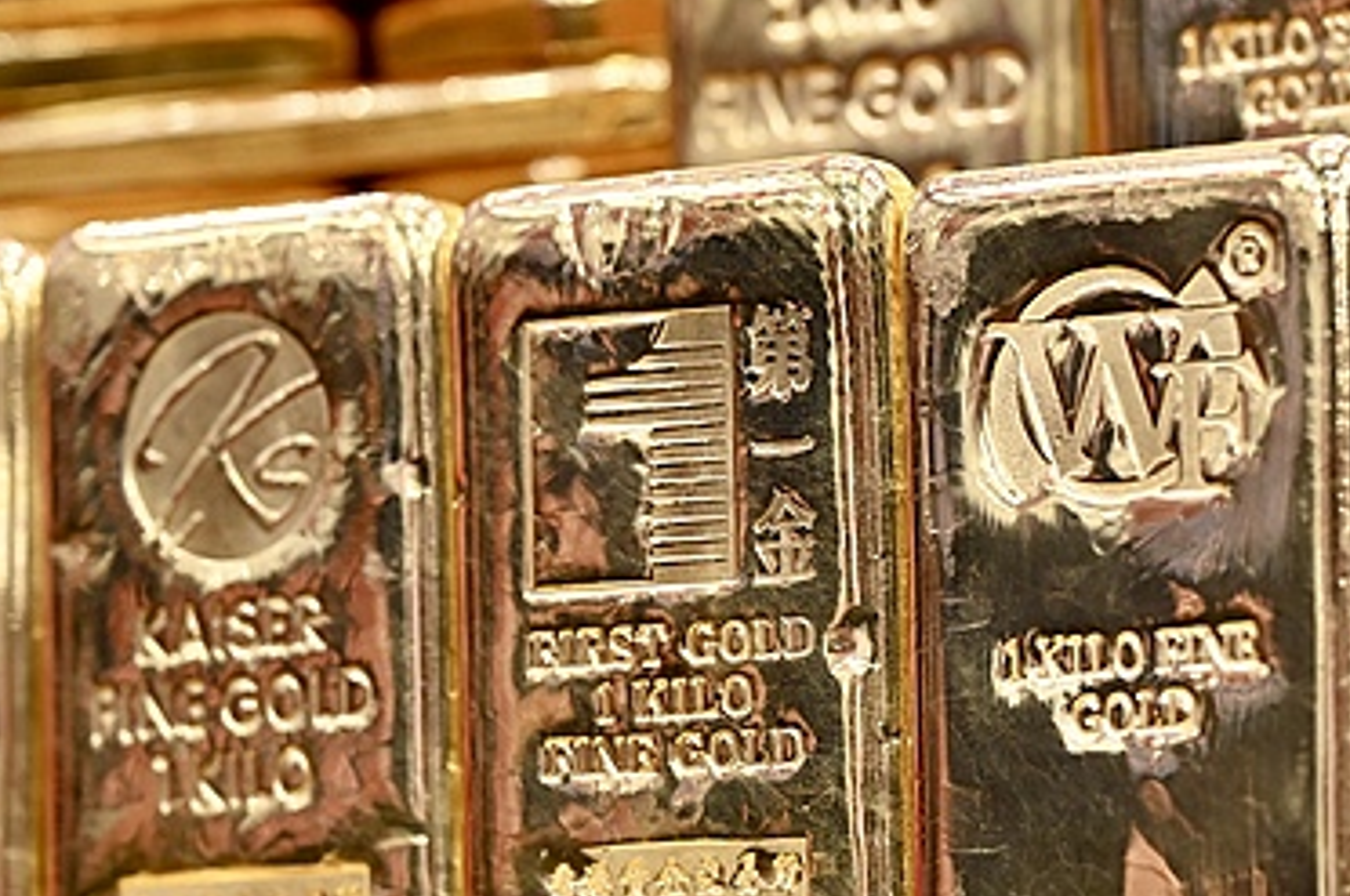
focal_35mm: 258
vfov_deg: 5.3
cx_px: 762
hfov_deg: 8.0
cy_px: 555
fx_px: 9662
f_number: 5
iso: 1250
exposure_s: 1/125
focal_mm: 120
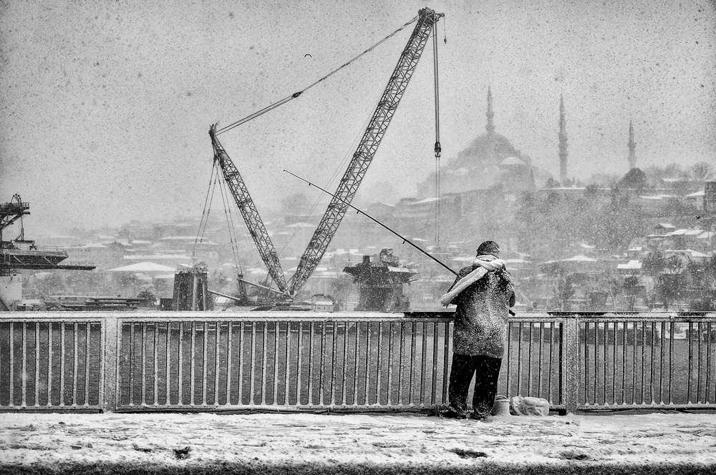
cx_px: 358
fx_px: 1341
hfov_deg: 29.9
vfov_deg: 20.1
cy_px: 238
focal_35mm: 68
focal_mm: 45
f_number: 5
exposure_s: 1/800
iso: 200
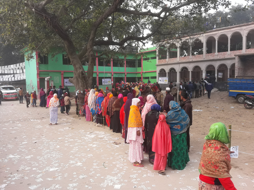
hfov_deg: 63.4
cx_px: 127
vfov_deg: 49.7
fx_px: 205
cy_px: 95
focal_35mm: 28
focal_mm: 3.7
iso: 40
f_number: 1.9
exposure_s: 1/293
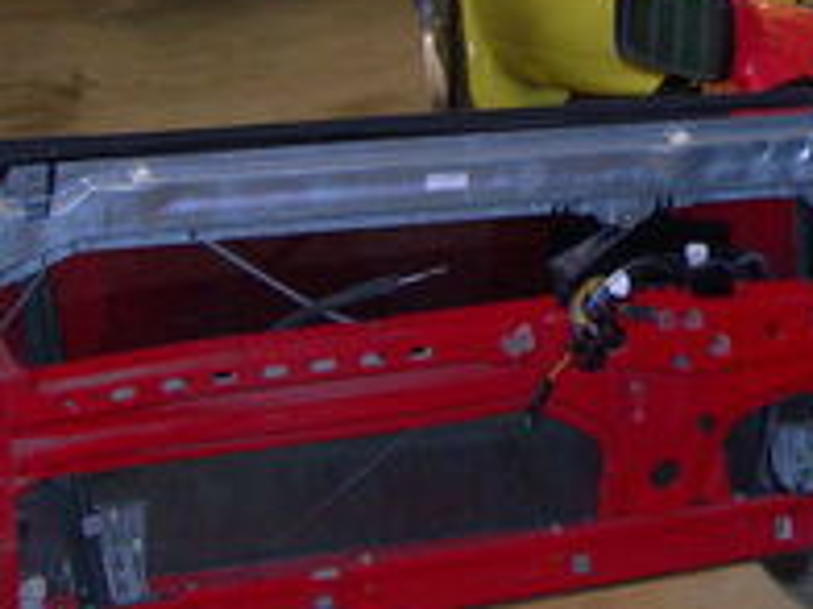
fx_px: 2912
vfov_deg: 11.8
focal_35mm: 124
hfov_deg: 15.3
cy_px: -58
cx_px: 996
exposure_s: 1/60.1
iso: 189
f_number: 2.8
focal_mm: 7.8
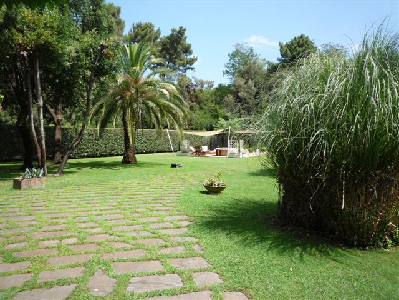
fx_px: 288
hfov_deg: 69.4
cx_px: 200
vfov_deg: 54.9
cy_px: 150
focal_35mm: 25
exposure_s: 1/500
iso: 100
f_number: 3.5
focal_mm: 4.4
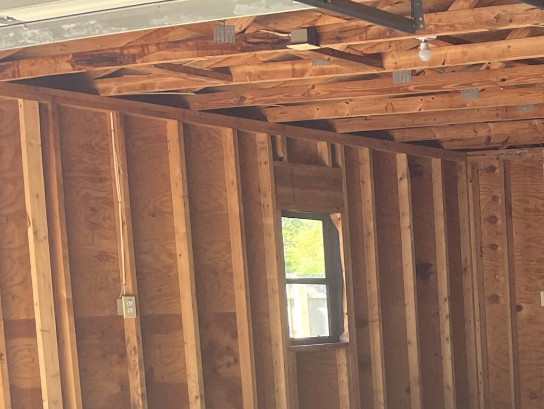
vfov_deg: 18.7
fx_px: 1195
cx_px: 788
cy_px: 439
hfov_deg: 21.9
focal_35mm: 76
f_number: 1.6
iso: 100
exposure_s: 1/121
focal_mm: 5.1
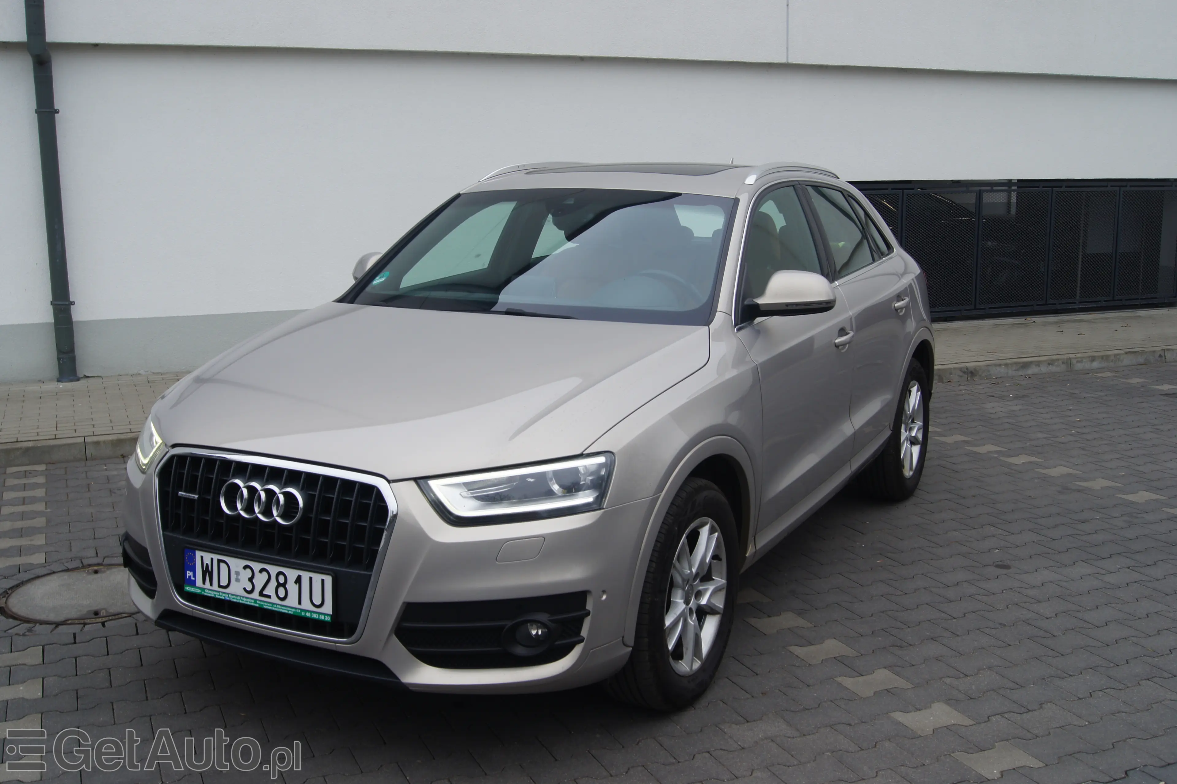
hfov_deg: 53.2
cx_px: 588
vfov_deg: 36.8
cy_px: 392
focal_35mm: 36
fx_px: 1176
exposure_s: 1/60
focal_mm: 24
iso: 100
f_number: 10
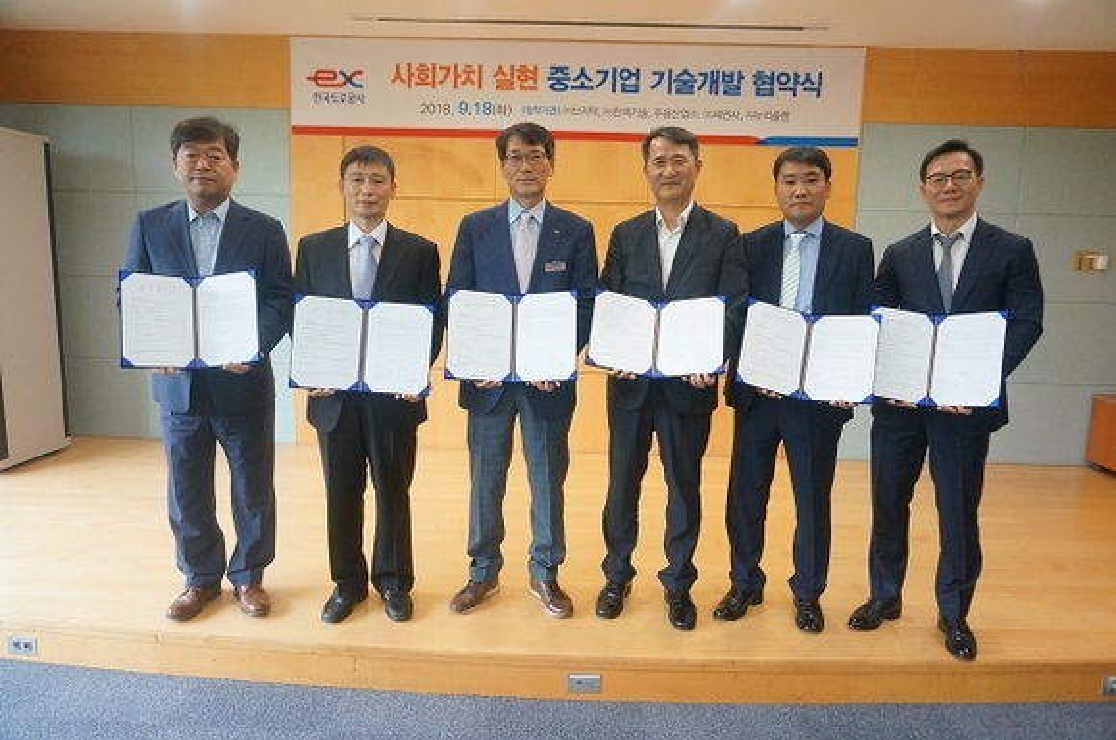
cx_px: 558
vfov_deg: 53.0
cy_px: 370
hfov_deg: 73.8
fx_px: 743
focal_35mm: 24
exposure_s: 1/160
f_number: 4
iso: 1600
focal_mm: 16
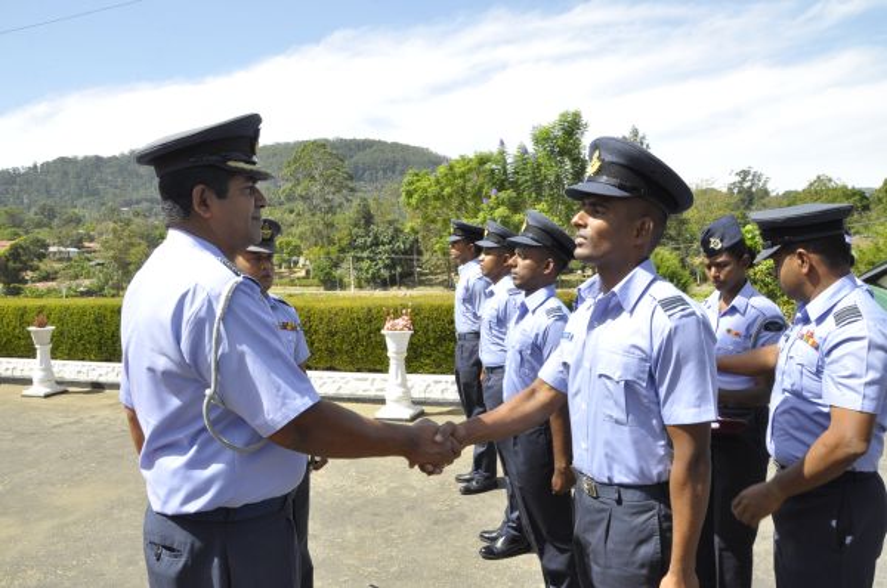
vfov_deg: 47.8
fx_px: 664
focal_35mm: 27
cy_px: 294
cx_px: 444
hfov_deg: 67.5
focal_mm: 18
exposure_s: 1/125
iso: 400
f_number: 14
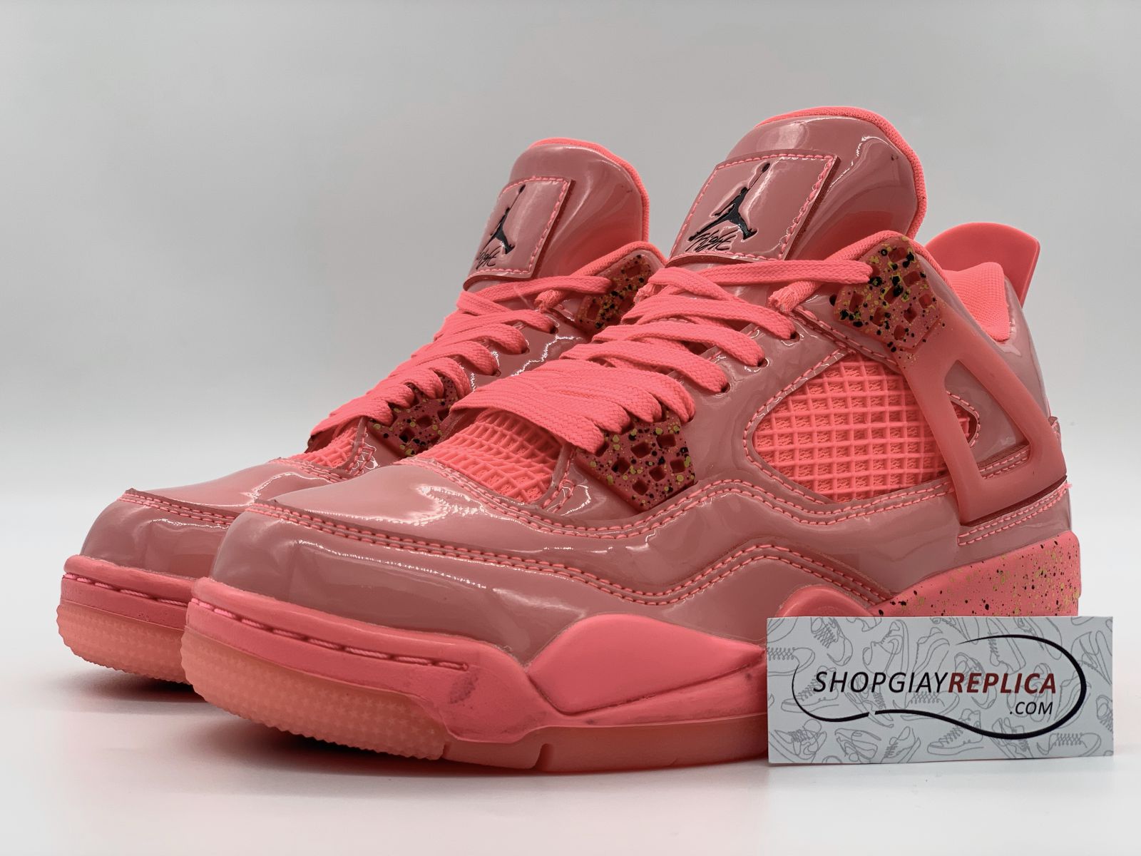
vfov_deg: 28.0
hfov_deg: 36.8
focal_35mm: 52
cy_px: 428
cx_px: 570
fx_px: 1714
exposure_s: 1/135
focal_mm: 6
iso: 16
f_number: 2.4
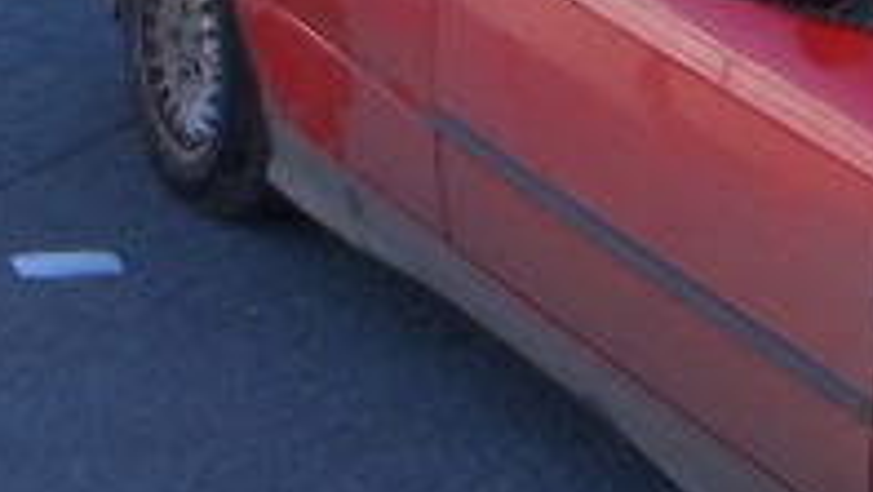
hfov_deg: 19.3
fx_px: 2293
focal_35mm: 99
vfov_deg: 12.2
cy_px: 332
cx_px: 1250
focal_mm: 5
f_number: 4.5
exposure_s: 1/200
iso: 80
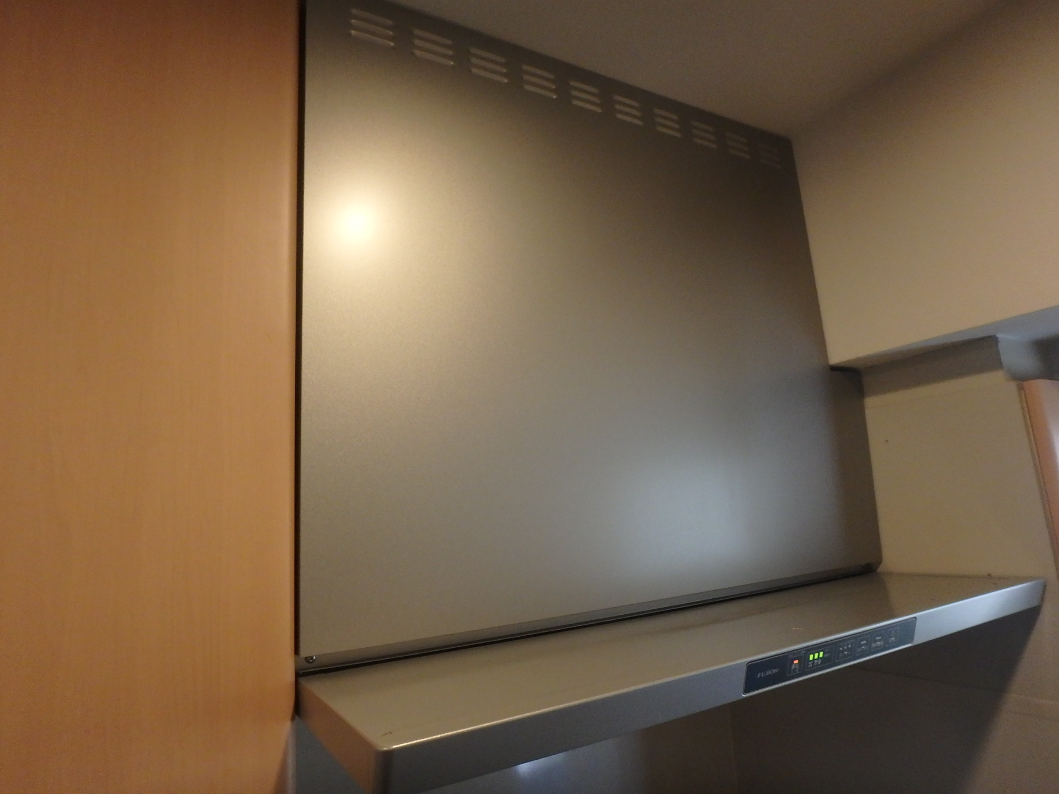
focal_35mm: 21
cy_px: 397
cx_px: 530
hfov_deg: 79.0
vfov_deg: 63.4
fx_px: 642
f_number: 3.5
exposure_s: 1/30
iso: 400
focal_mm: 3.7
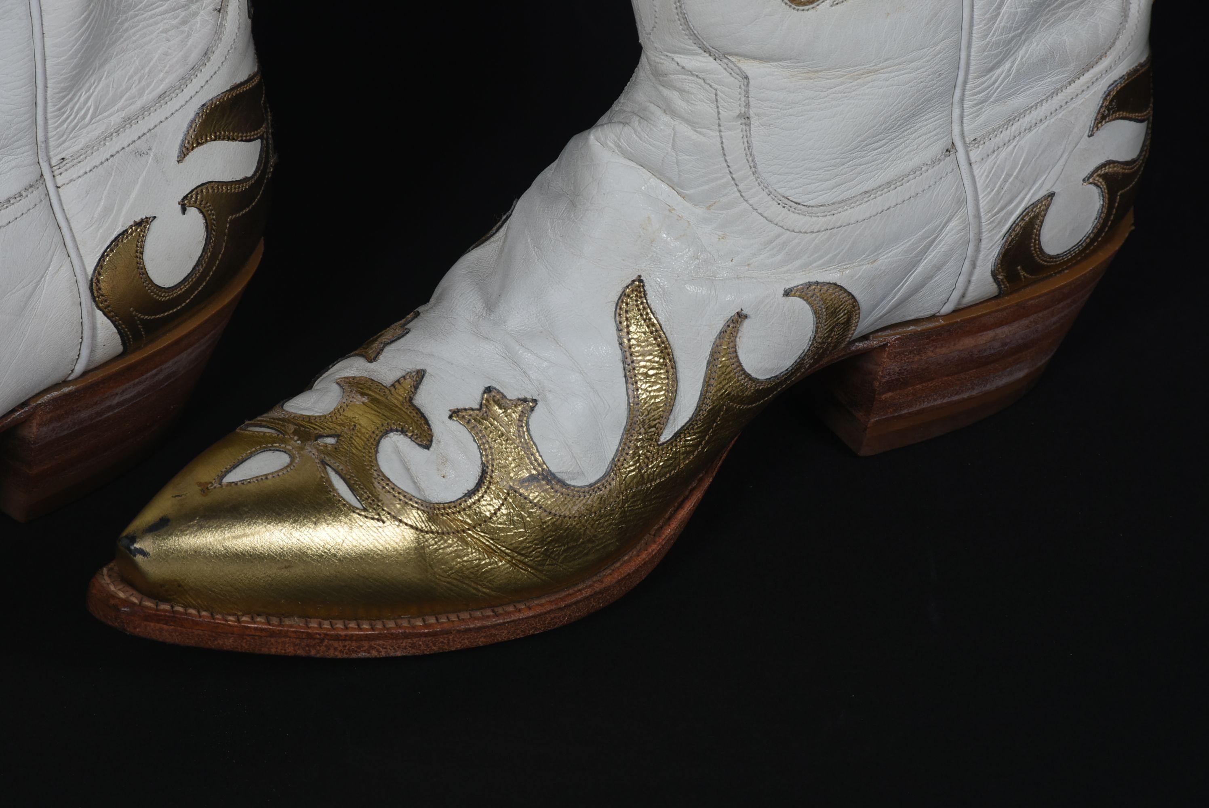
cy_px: 404
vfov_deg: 6.6
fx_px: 7058
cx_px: 604
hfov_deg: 9.8
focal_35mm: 210
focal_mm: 140
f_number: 14
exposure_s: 1/125
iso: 200
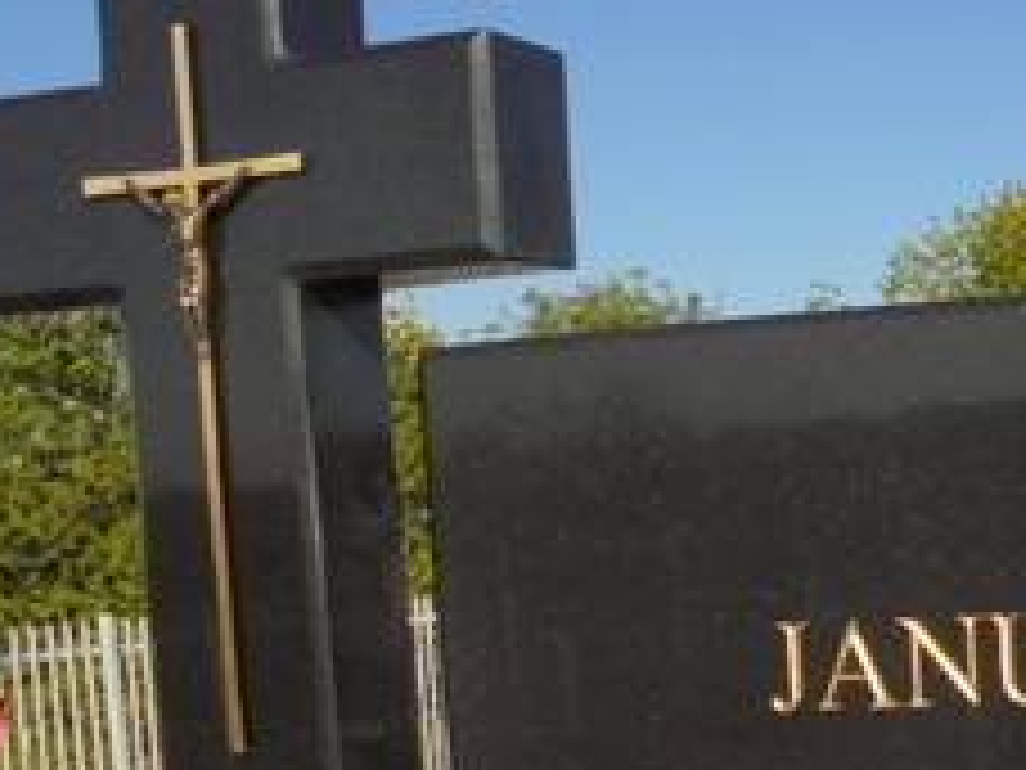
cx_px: 1170
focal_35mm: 73
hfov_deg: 24.6
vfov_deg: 19.9
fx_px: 2164
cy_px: 648
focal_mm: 4.6
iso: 100
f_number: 3.5
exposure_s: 1/1500
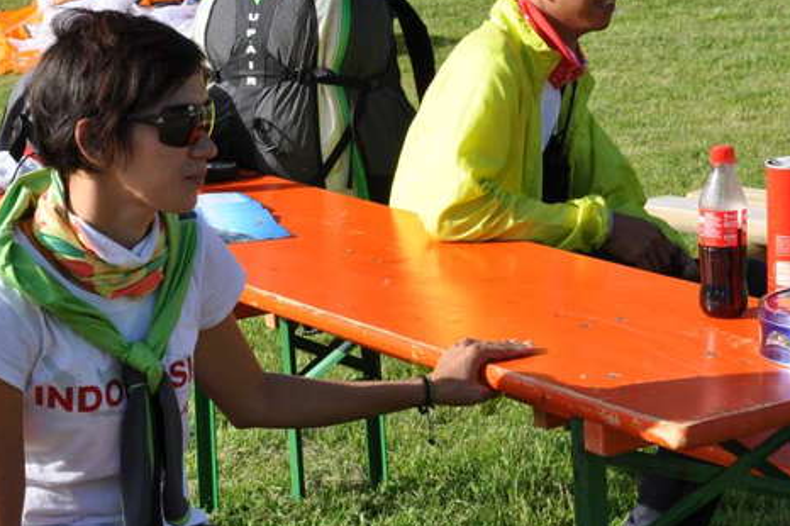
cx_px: 337
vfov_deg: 12.8
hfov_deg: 19.1
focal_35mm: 107
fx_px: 2346
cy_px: 261
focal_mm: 42
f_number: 13
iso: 200
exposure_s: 1/160
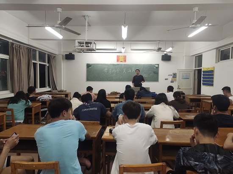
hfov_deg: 73.9
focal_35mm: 23
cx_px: 116
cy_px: 87
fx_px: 155
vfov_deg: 58.8
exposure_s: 1/50
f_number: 1.79
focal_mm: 4.74
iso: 261
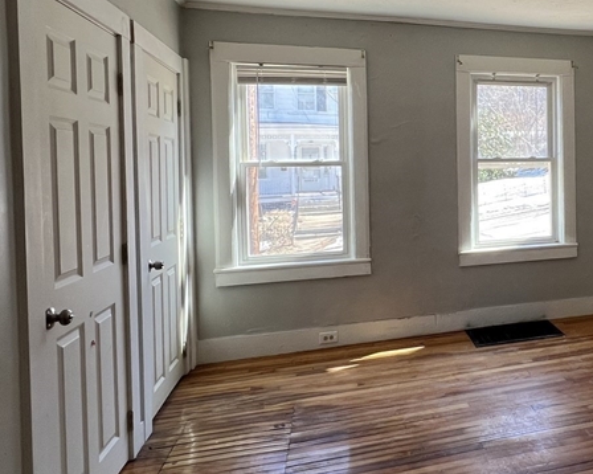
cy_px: 180
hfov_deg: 53.4
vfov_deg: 49.5
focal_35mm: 29
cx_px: 527
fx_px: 509
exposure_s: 1/99
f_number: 1.8
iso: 50
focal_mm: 1.57
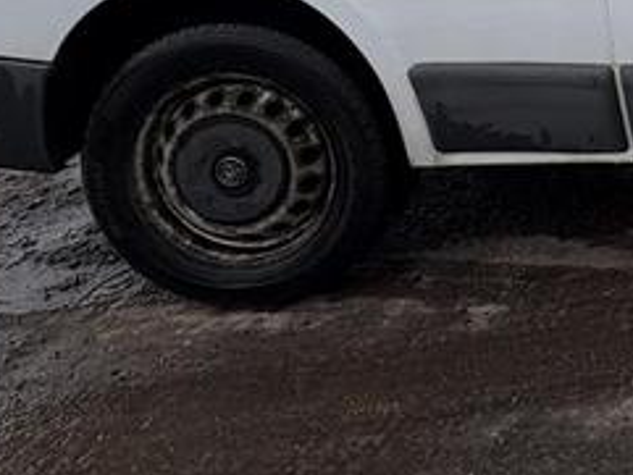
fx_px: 951
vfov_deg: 21.3
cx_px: 930
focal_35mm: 52
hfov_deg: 27.0
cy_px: -320
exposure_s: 1/405
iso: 40
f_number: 2.2
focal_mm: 2.22
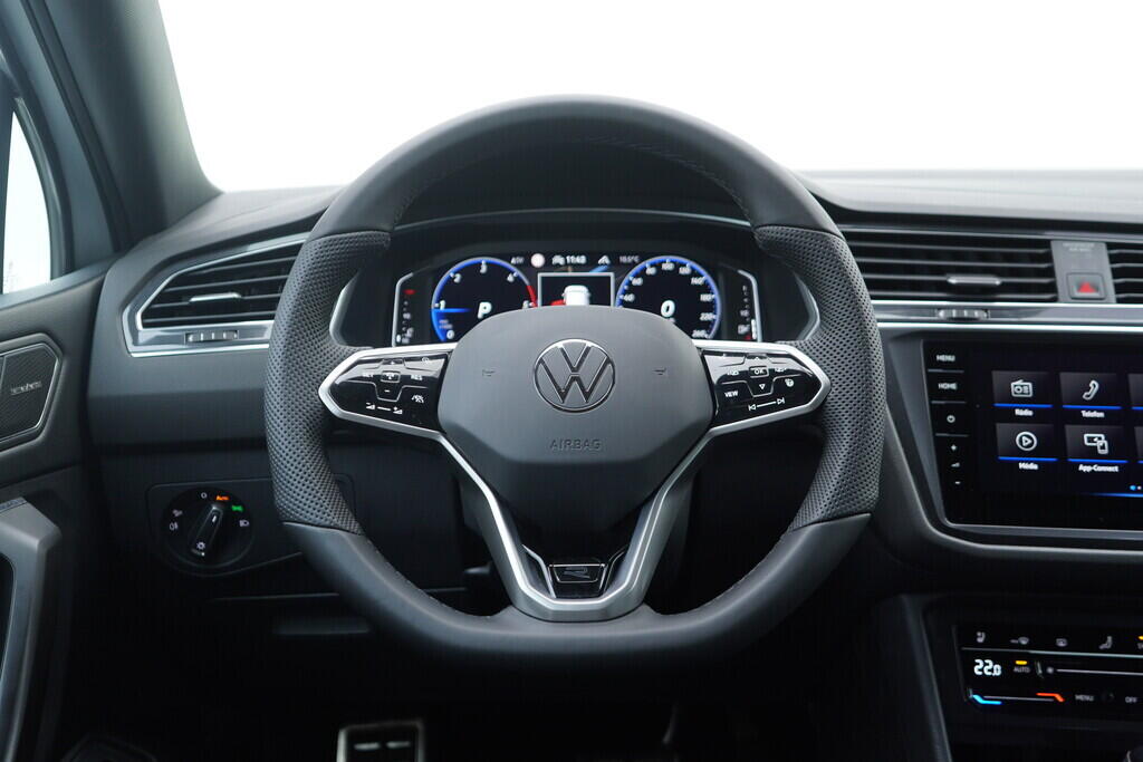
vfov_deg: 36.9
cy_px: 381
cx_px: 572
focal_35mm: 36
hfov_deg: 53.1
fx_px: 1143
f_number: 2.8
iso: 200
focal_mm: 24
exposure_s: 1/40
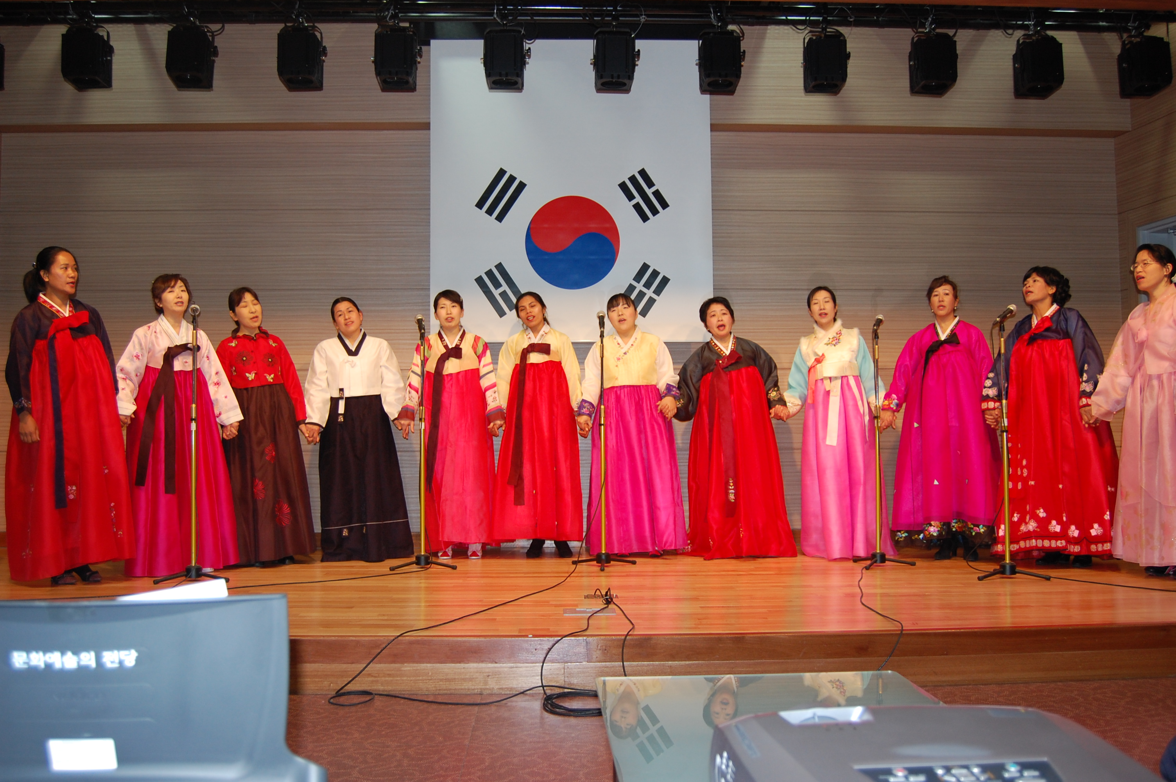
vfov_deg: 39.9
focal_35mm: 33
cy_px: 391
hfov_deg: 57.3
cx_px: 588
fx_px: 1077
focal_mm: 22
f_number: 3.8
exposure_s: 1/60
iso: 400
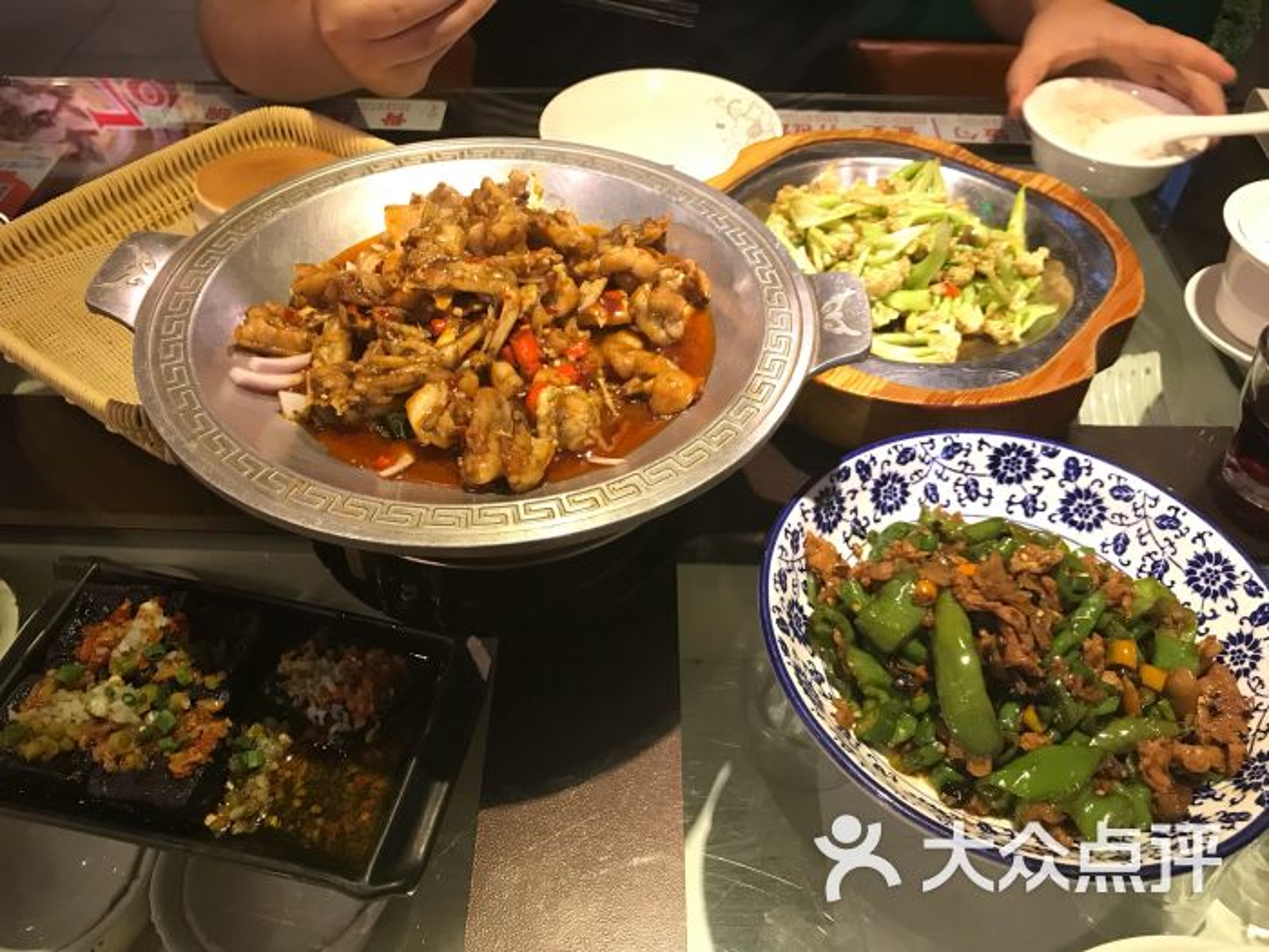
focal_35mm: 28
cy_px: 476
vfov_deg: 49.7
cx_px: 634
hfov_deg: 63.4
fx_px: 1026
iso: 64
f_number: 1.8
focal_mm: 3.99
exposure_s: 1/17
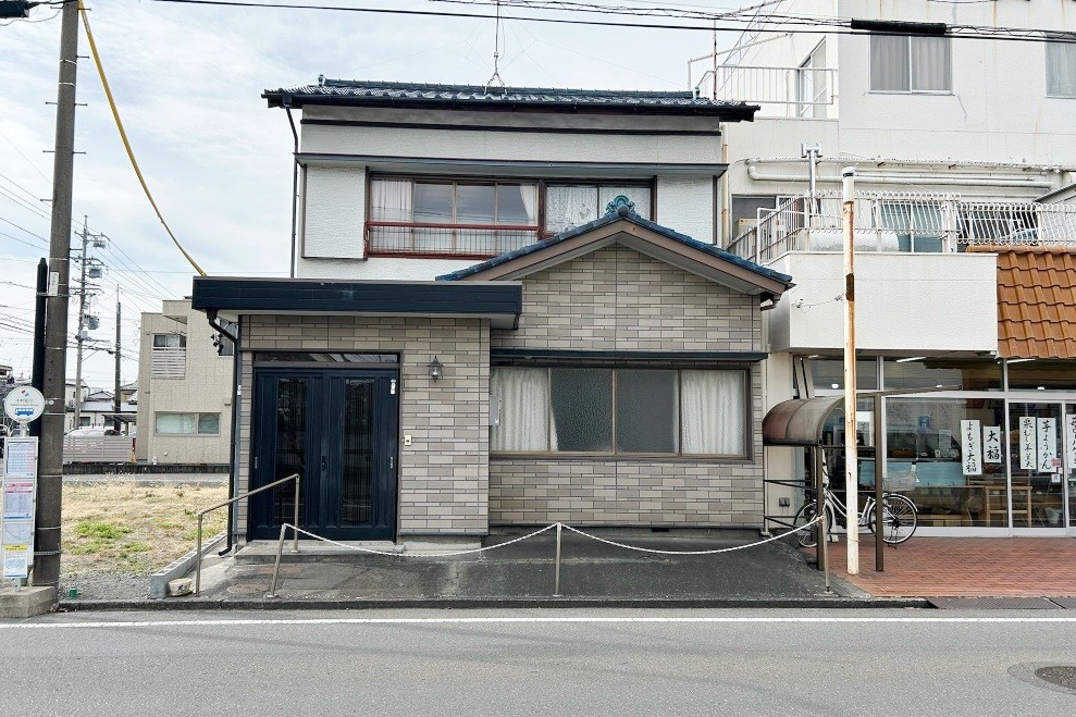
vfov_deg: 46.4
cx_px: 527
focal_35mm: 28
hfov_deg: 65.5
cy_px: 372
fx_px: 837
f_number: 1.5
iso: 50
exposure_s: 1/2353
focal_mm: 5.7
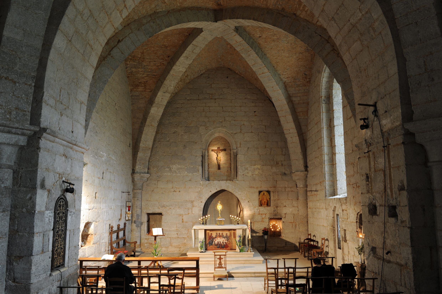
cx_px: 221
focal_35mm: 29
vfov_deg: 44.9
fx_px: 356
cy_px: 147
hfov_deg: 63.7
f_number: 8
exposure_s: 1
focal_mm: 29
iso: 200
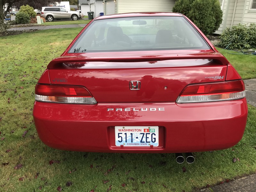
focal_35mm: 28
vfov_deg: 49.7
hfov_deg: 63.4
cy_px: 96
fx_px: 207
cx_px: 128
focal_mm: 3.99
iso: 20
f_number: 1.8
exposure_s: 1/491
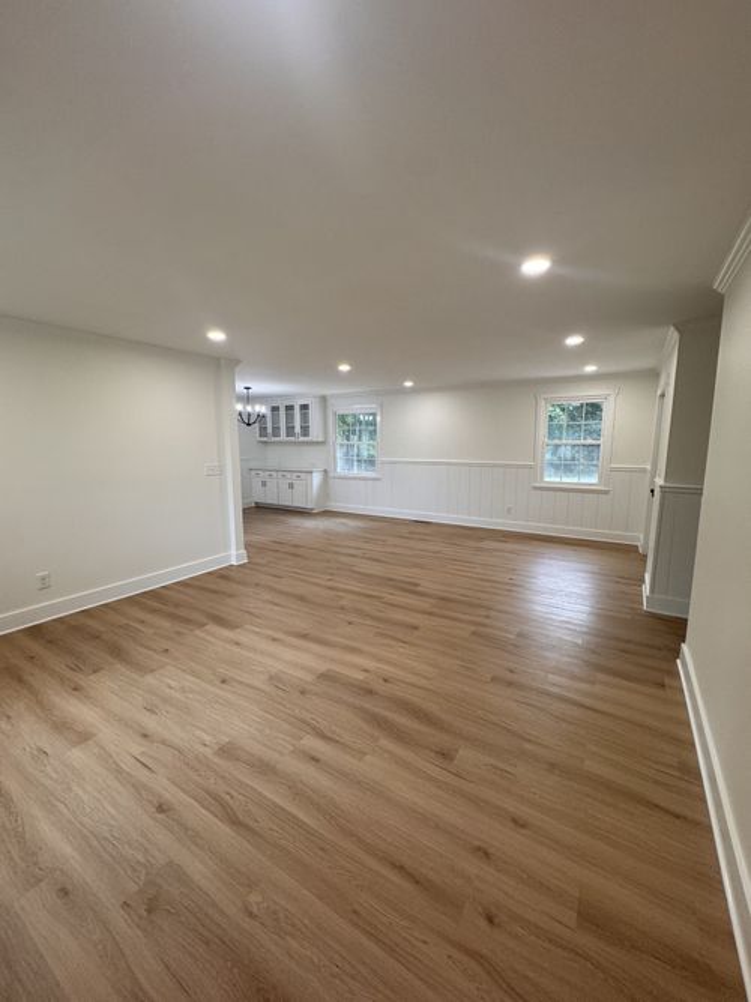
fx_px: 405
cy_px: 501
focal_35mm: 14
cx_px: 376
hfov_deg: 85.7
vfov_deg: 102.1
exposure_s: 1/120
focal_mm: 2.22
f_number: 2.2
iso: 160
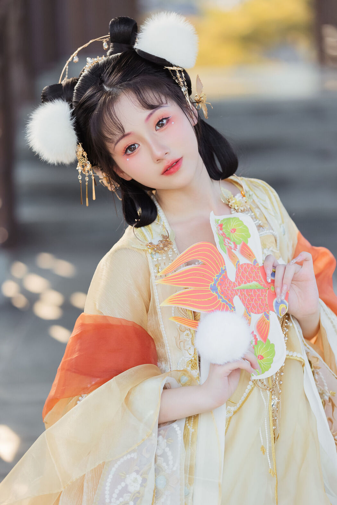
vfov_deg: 17.8
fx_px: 1615
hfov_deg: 11.9
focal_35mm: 115
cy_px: 252
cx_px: 168
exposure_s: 1/800
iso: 800
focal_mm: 115
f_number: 2.8
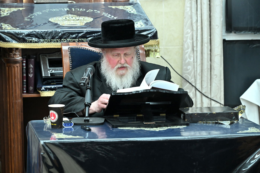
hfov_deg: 17.1
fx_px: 867
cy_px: 86
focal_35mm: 120
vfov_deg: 11.4
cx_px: 130
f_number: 5
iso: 2000
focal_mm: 120
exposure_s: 1/250
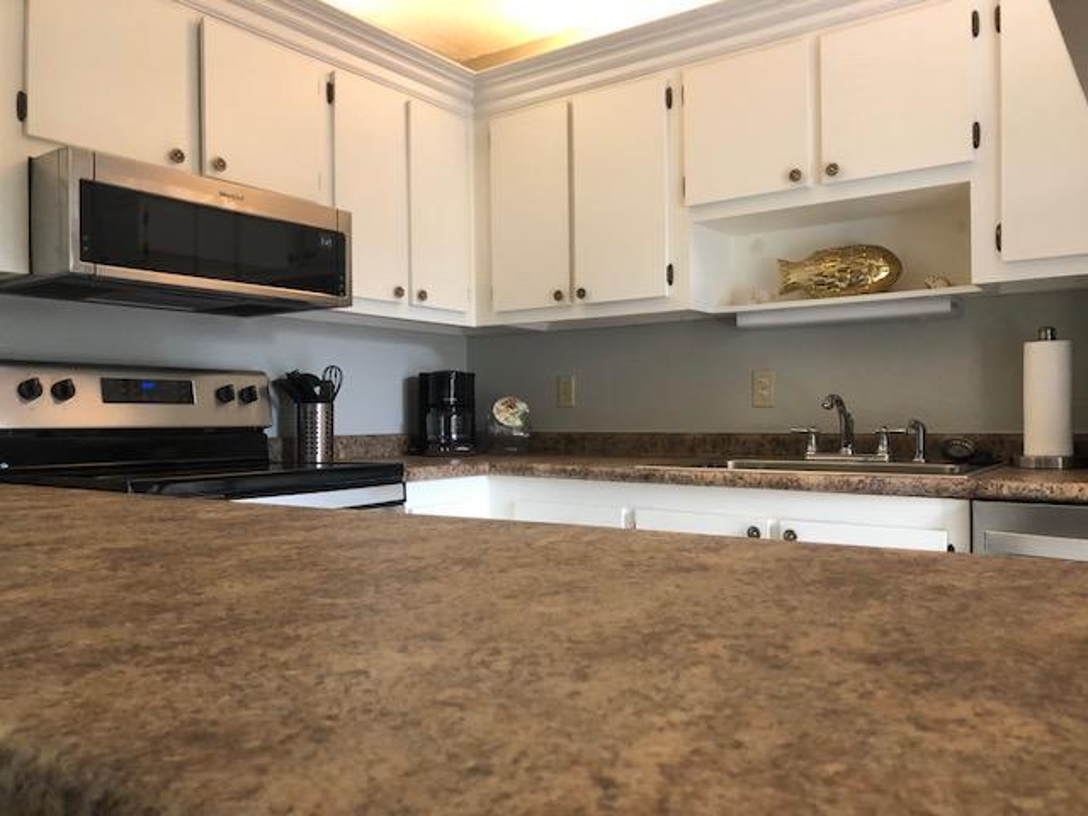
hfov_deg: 63.4
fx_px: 880
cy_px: 408
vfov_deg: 49.7
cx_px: 544
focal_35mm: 28
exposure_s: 1/30
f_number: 1.8
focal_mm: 4
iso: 40
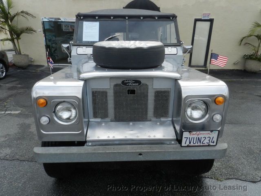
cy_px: 98
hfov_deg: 73.9
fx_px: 173
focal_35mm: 23
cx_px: 130
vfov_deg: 58.9
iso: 160
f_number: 8
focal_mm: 4
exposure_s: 1/200
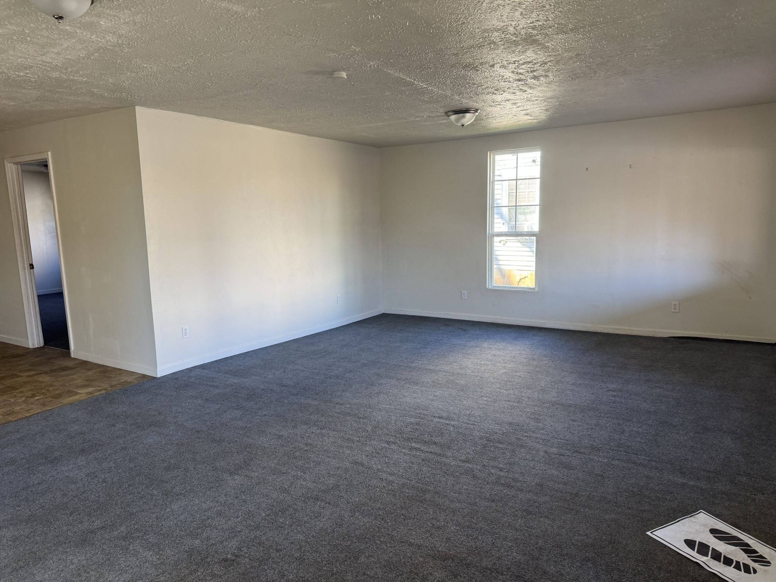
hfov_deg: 71.6
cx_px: 388
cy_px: 291
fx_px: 538
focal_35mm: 24
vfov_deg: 56.8
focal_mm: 6.76
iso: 160
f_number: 1.78
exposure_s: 1/121
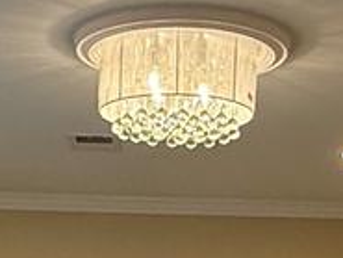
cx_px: 176
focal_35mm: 109
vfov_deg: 13.1
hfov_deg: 18.0
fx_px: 1081
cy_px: 345
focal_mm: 2.22
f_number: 2.2
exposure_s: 1/120
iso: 125
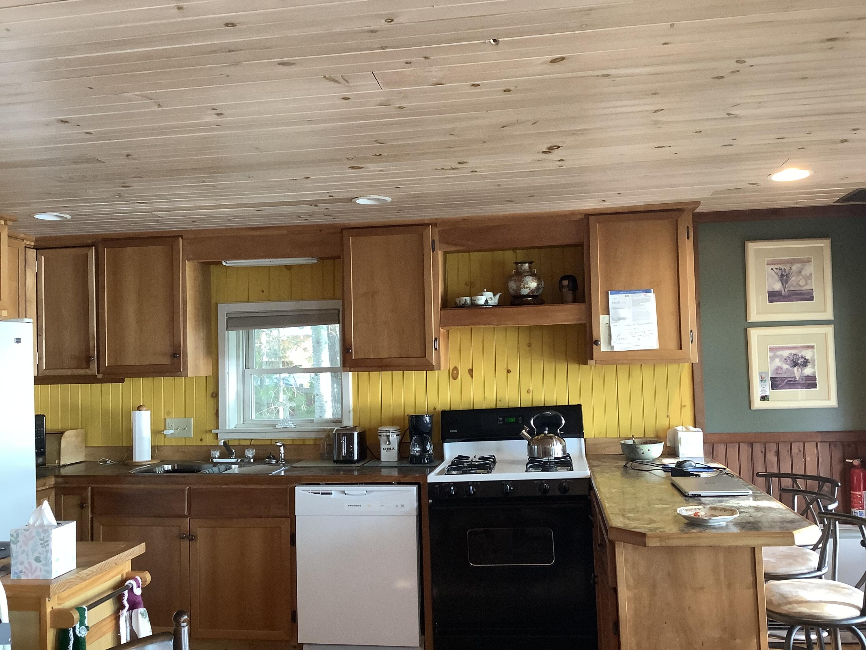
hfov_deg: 58.4
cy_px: 325
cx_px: 433
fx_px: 776
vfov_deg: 45.4
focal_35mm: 31
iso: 200
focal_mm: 3.3
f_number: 2.4
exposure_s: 1/50
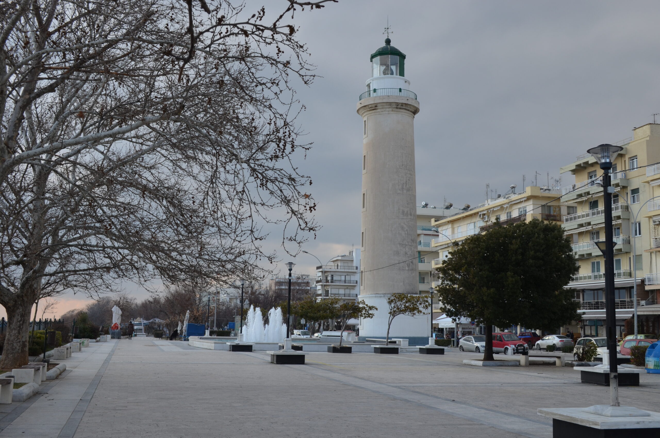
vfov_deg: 34.1
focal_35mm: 39
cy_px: 219
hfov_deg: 49.6
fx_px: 714
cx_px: 330
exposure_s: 1/200
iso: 200
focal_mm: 26
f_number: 7.1
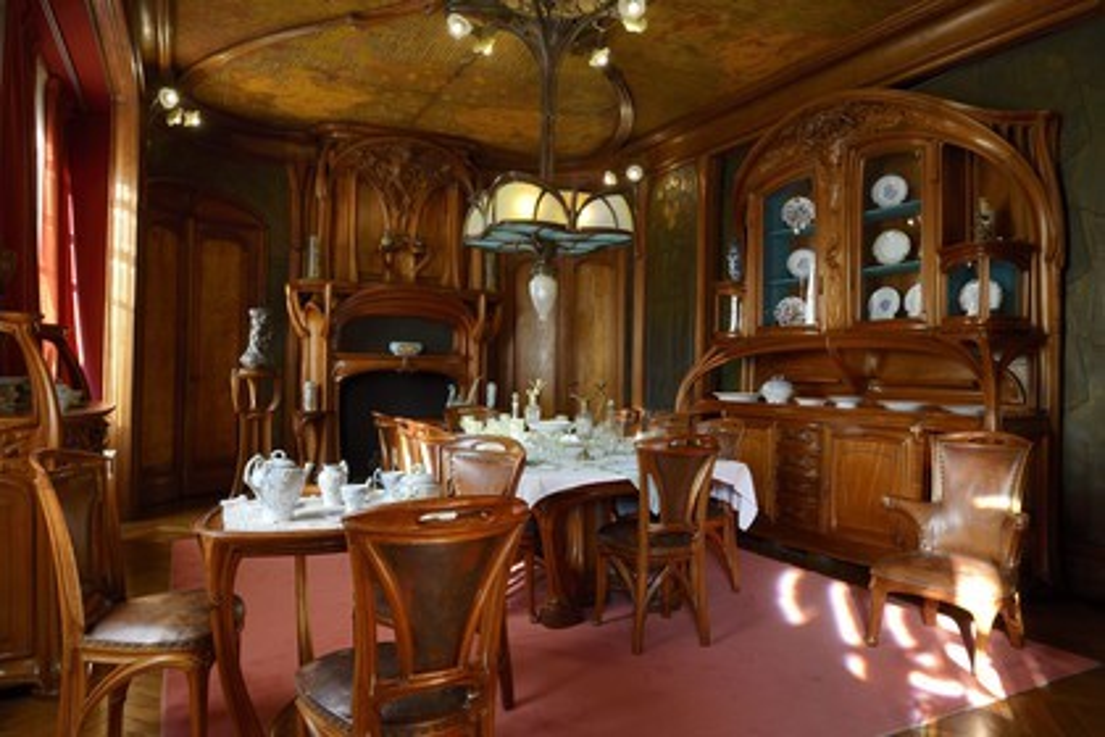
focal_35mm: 24
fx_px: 737
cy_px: 368
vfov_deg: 53.1
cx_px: 552
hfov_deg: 73.7
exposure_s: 1/5
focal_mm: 24
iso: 400
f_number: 10
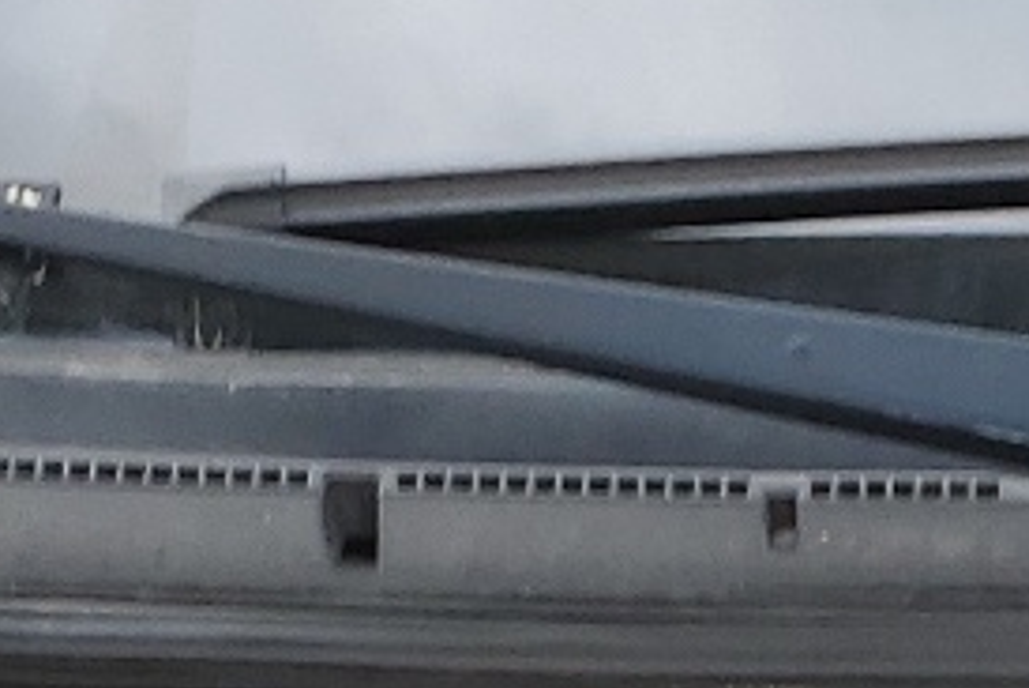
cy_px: 2139
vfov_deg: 7.5
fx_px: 4518
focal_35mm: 158
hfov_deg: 12.8
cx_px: 1123
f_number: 1.5
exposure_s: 1/270
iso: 50
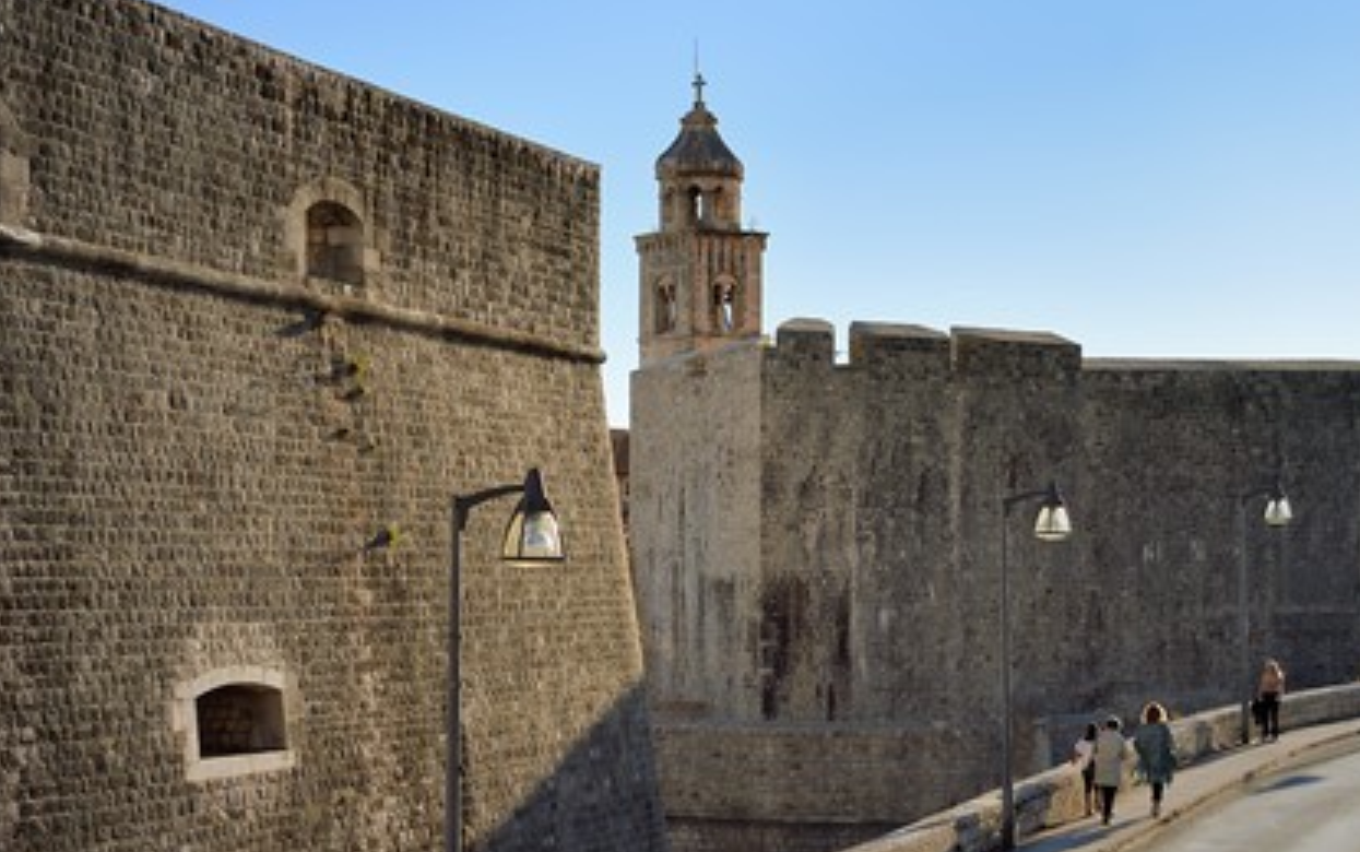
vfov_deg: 20.3
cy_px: 449
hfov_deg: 32.0
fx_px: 2374
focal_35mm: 64
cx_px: 680
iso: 200
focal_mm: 62
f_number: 7.1
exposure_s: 1/640
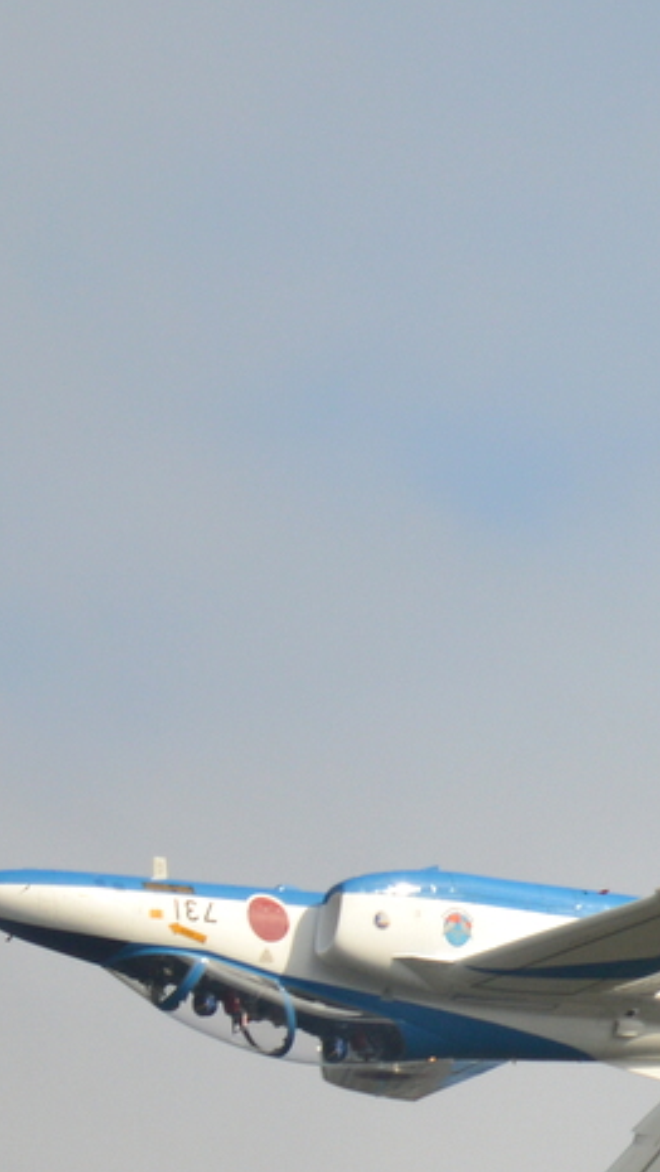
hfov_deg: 1.1
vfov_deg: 2.0
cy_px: 929
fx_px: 33590
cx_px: 1459
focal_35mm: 1081
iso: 560
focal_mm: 400
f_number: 5.6
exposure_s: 1/4000
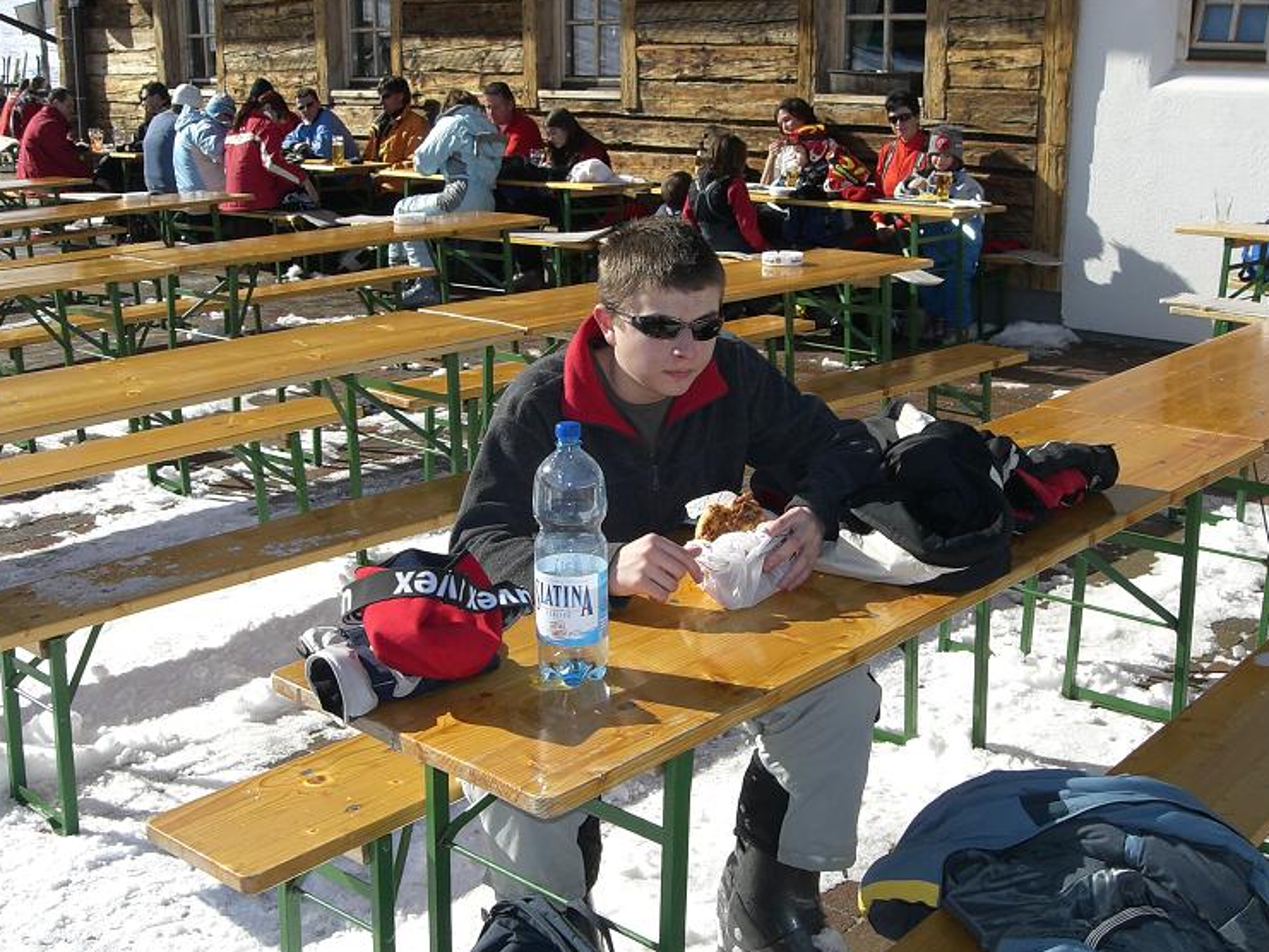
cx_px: 661
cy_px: 502
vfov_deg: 35.1
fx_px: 1503
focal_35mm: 41
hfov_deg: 45.8
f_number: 4.4
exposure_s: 1/640
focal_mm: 6.3
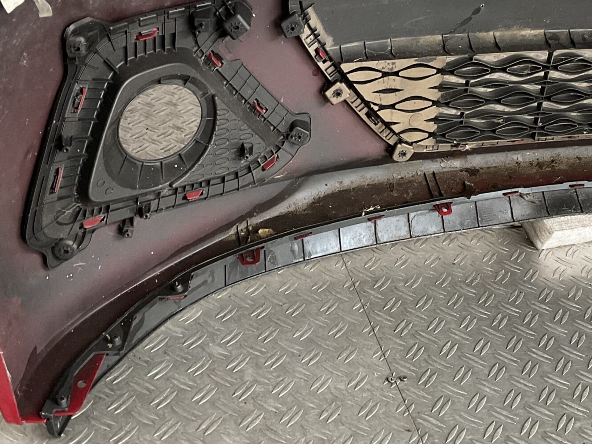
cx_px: 349
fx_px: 958
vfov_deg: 25.8
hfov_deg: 34.3
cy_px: 112
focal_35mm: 56
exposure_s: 1/50
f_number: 1.8
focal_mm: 3
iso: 100
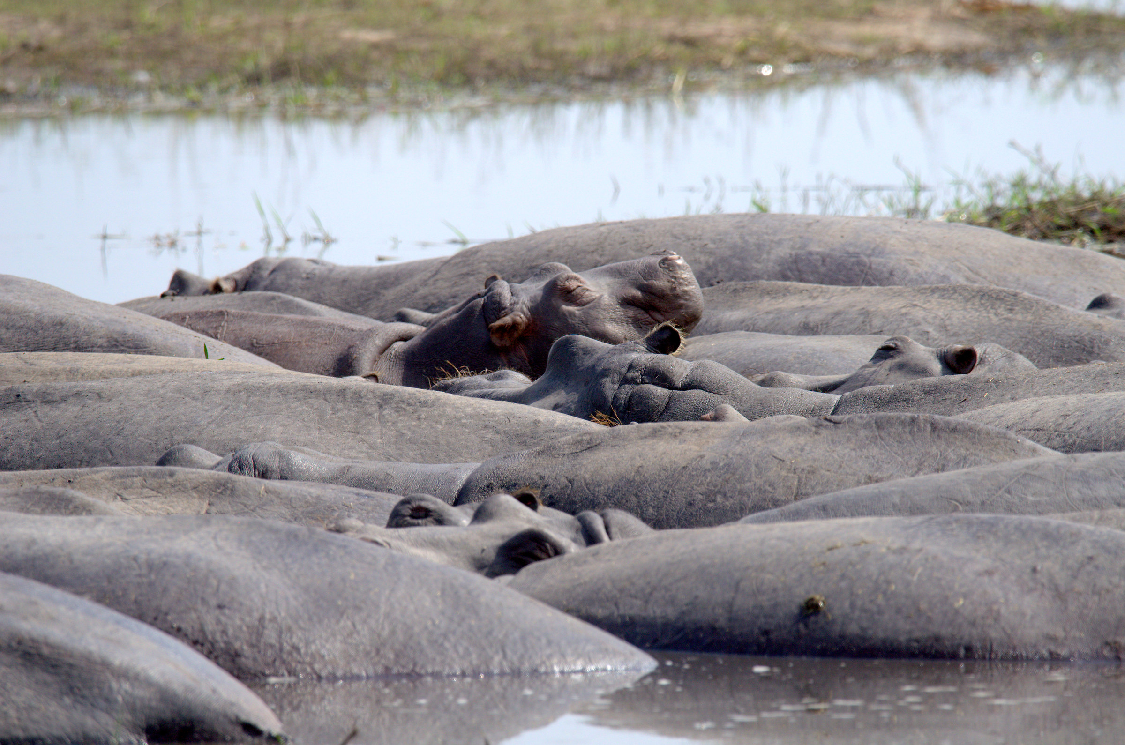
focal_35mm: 825
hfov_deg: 2.5
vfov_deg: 1.7
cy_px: 372
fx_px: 25730
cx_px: 562
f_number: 7.1
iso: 200
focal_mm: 550
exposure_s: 1/800
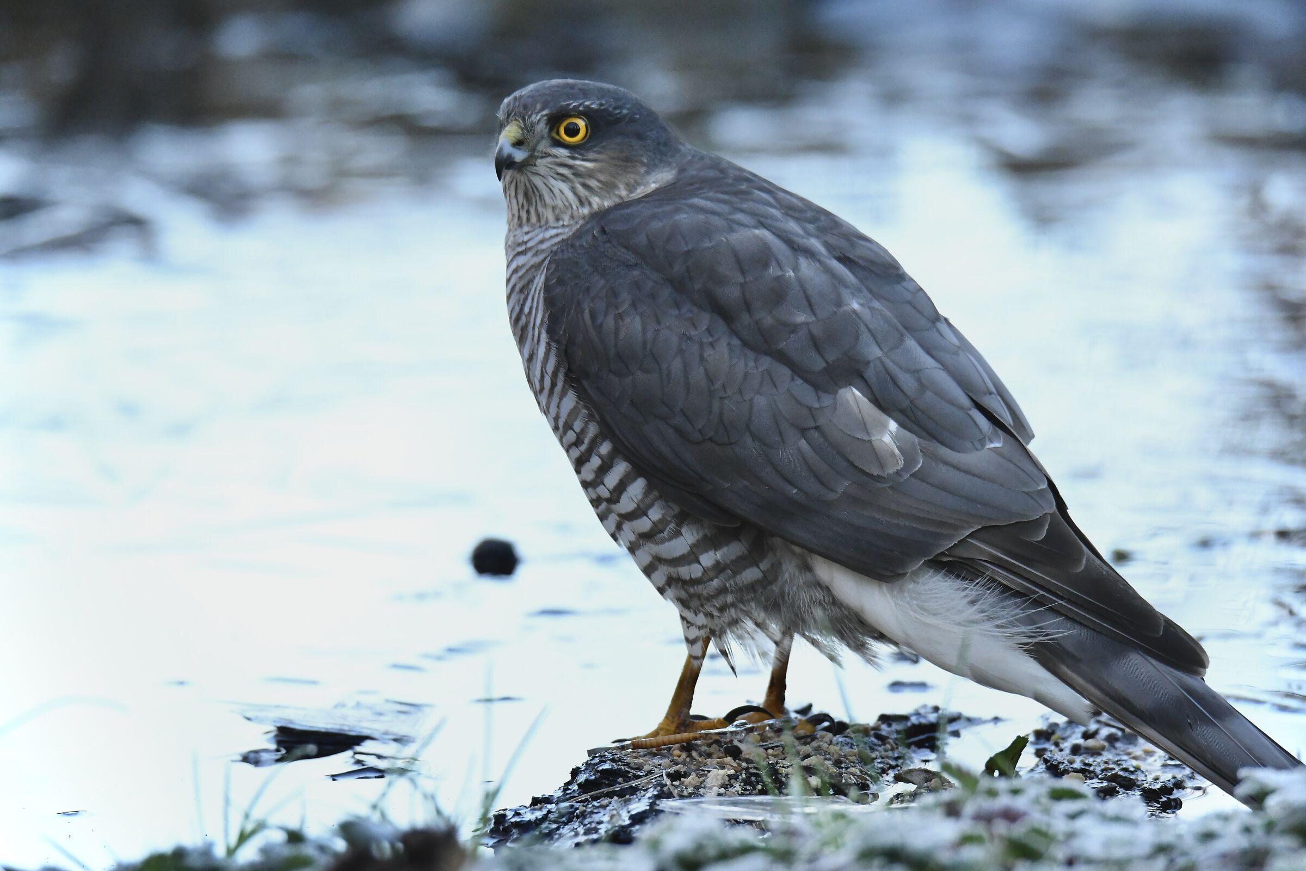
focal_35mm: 690
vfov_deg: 2.0
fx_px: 25030
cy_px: 436
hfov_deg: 3.0
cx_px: 653
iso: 5000
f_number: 6.3
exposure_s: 1/1000
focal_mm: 460
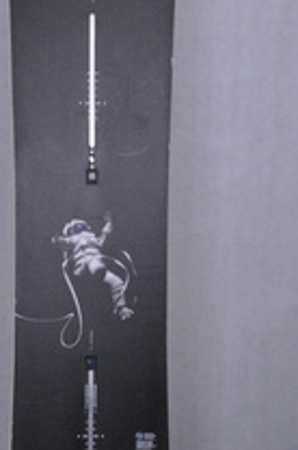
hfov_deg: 19.8
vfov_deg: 29.6
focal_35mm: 68
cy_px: 253
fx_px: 848
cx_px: 94
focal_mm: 21
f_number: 11
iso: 3200
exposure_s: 1/125
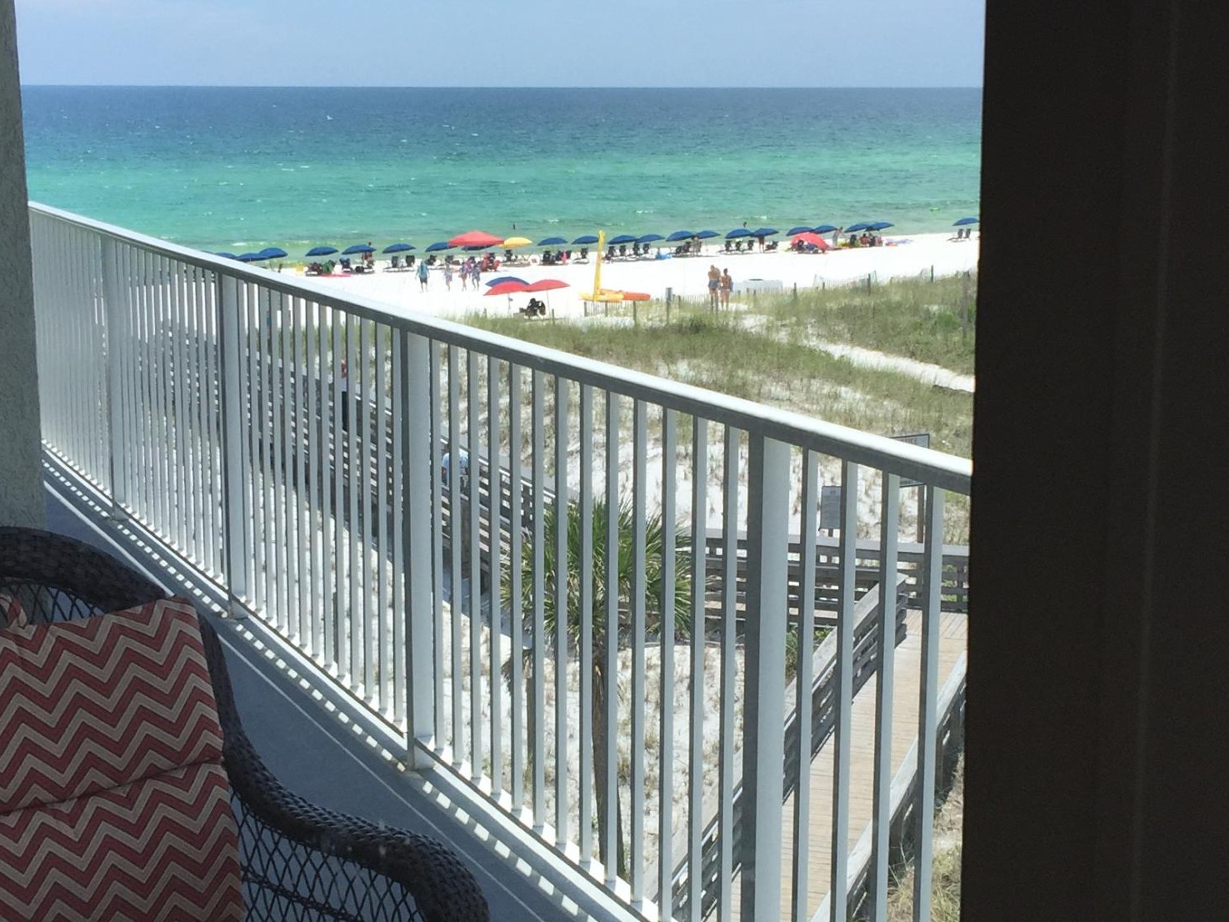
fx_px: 2095
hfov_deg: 32.7
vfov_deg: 24.8
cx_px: 667
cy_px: 524
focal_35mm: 59
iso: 32
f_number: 2.2
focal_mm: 4.15
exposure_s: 1/1041
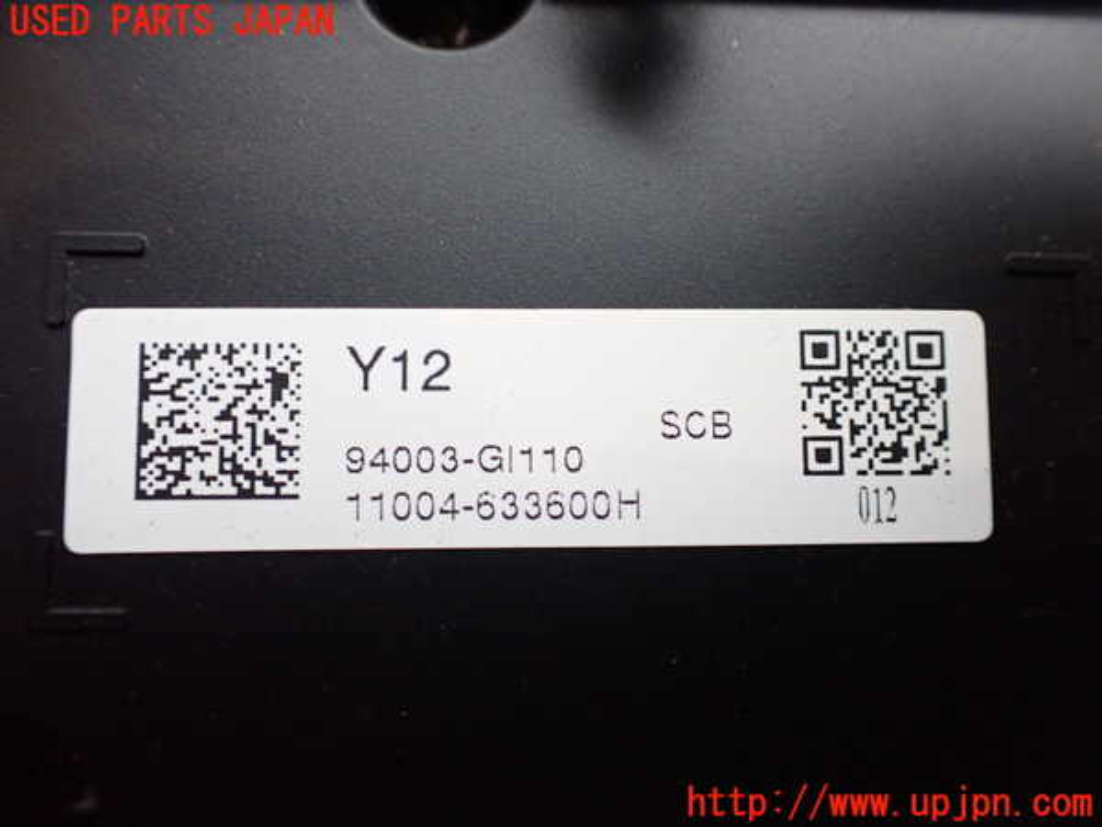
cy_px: 414
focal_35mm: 30
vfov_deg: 46.8
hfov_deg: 60.0
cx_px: 551
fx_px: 955
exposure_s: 1/50
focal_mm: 5.4
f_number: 2.3
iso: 800
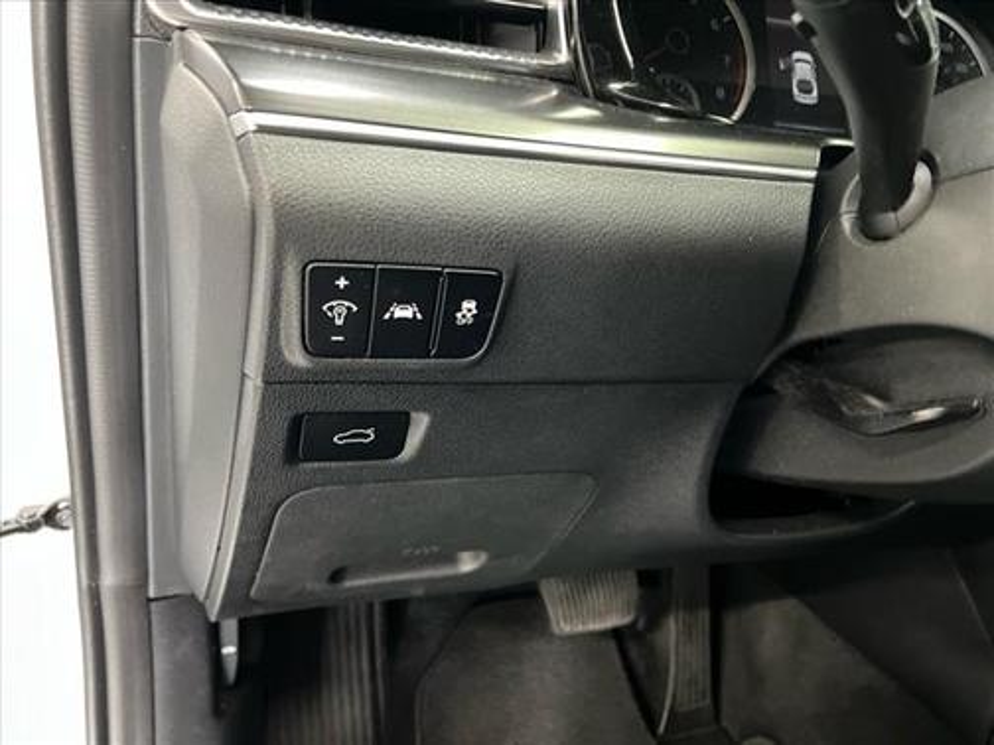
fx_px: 747
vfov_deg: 53.1
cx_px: 497
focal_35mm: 26
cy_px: 372
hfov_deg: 67.3
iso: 1250
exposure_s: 1/15
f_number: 1.5
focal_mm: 5.7
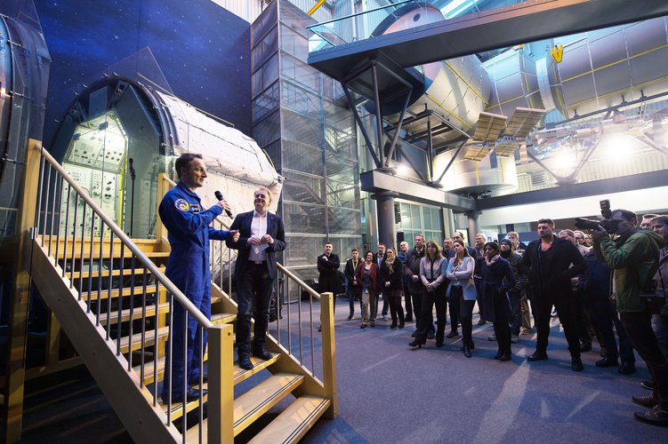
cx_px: 334
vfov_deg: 73.7
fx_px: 297
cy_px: 222
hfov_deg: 96.8
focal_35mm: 16
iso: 1600
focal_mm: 16
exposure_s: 1/100
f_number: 4
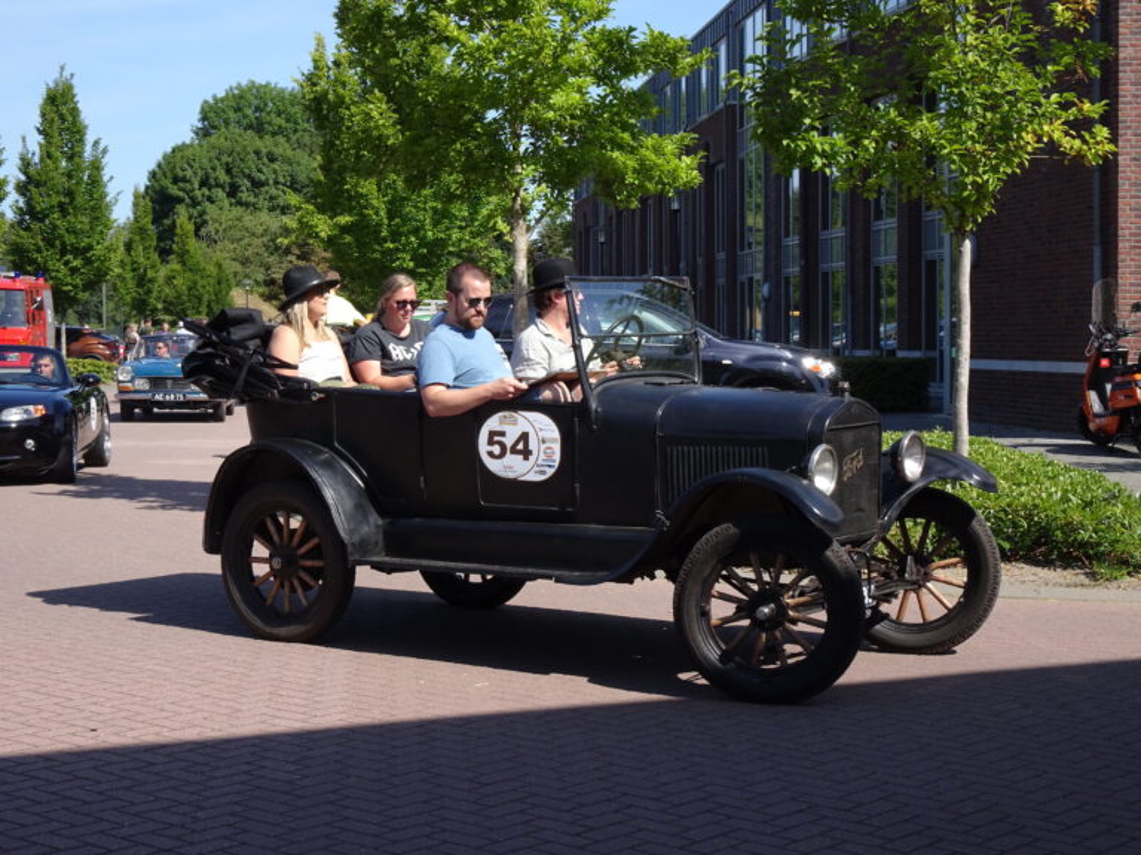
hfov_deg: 29.4
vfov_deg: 22.3
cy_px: 428
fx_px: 2175
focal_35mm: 66
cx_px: 570
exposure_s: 1/400
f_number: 4.5
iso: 80
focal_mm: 11.32
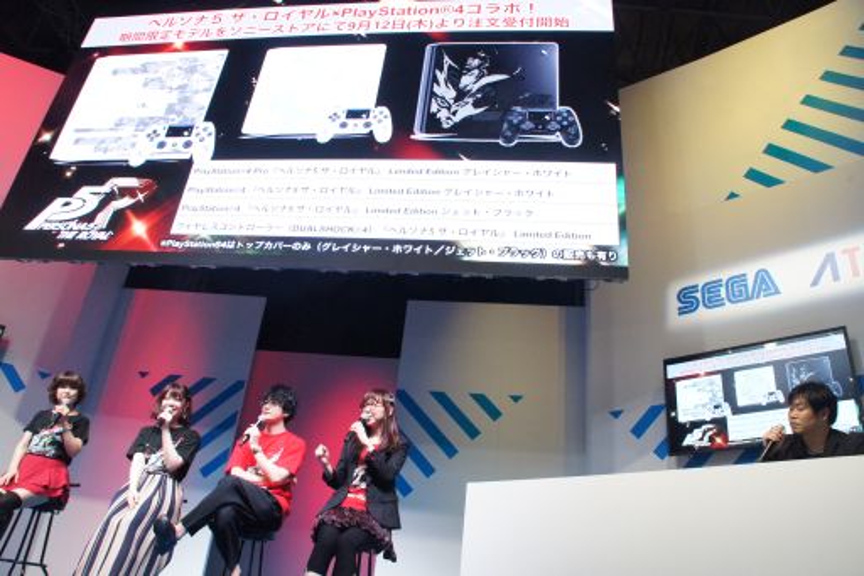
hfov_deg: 67.4
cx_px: 432
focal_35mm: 27
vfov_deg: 47.9
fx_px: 648
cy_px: 288
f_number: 10
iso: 1600
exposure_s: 1/50
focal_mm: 18
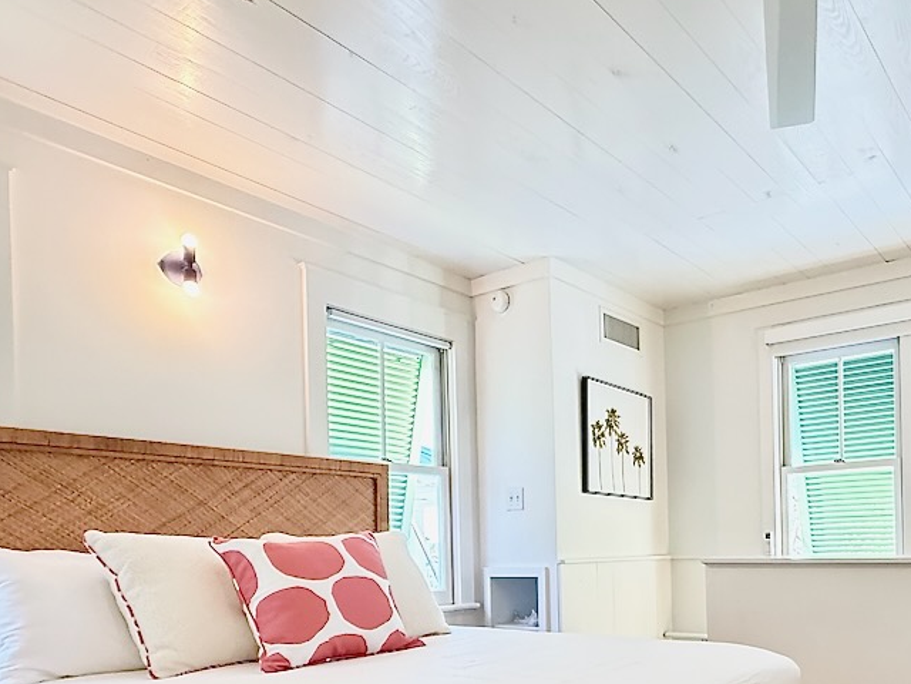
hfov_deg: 59.8
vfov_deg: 47.2
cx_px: 692
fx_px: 737
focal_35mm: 28
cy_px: 543
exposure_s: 1/120
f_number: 2.2
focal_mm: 2.22
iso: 320
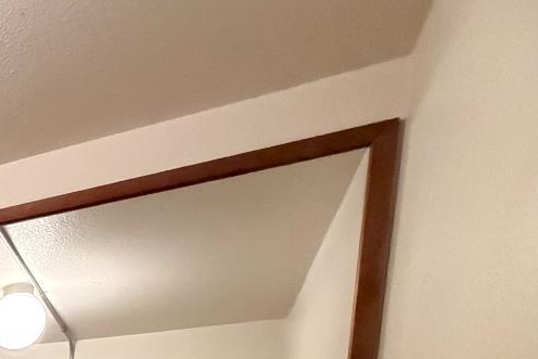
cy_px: 560
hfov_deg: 28.5
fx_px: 658
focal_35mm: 44
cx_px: -270
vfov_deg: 23.4
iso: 800
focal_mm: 2.22
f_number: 2.2
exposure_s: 1/60
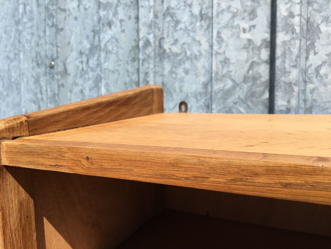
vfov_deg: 48.2
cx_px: 166
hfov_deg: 61.7
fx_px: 277
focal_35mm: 29
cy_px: 124
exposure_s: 1/1709
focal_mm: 4.15
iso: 25
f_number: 2.2
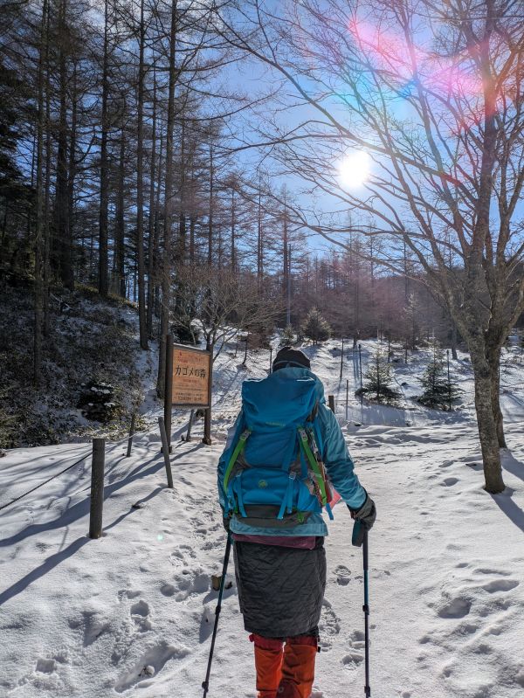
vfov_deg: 69.4
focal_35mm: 25
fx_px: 504
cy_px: 349
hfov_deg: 54.9
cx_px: 262
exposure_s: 1/6452
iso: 51
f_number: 1.89
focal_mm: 5.43
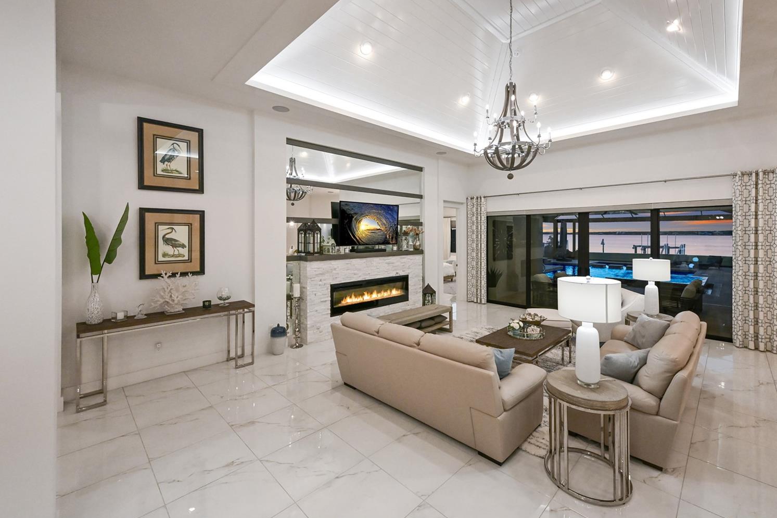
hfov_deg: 100.3
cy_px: 243
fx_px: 324
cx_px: 408
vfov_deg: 77.2
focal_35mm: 15
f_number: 8
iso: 3200
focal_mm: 14
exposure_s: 1/160
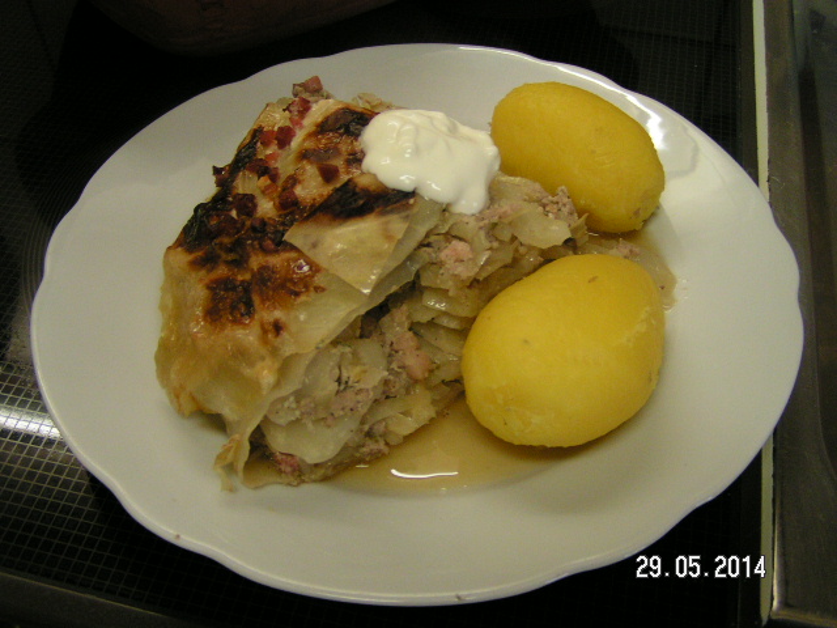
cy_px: 314
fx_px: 919
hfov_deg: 49.0
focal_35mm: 38
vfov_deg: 37.7
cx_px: 418
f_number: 2.8
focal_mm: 5.8
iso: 200
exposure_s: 1/30
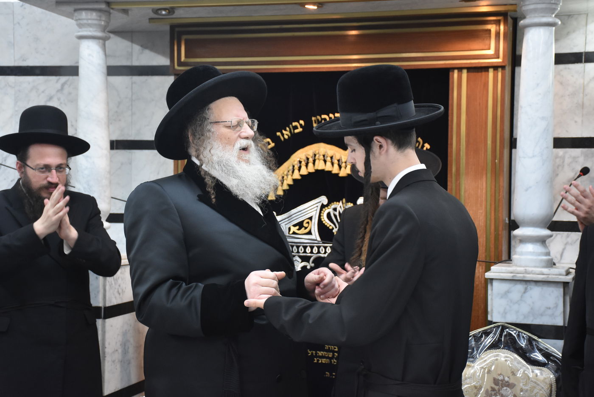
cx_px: 297
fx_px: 1188
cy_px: 198
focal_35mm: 72
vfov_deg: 18.9
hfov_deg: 28.1
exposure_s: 1/100
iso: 1600
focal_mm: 48
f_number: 5.6
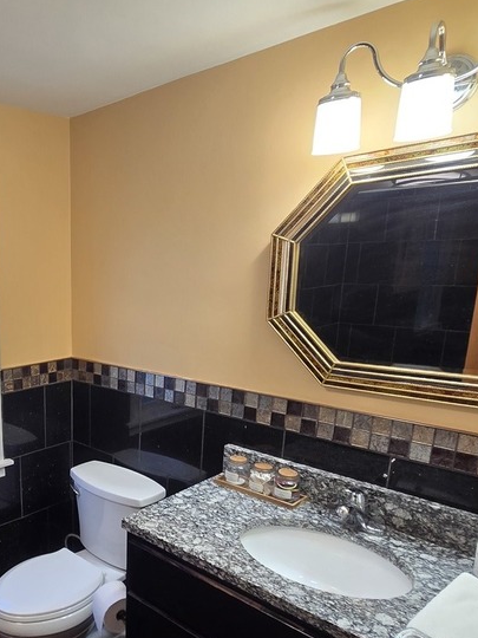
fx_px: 479
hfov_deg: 47.0
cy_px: 396
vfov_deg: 66.4
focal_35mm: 26
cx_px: 35
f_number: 2.2
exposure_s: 1/60
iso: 160
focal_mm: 2.2
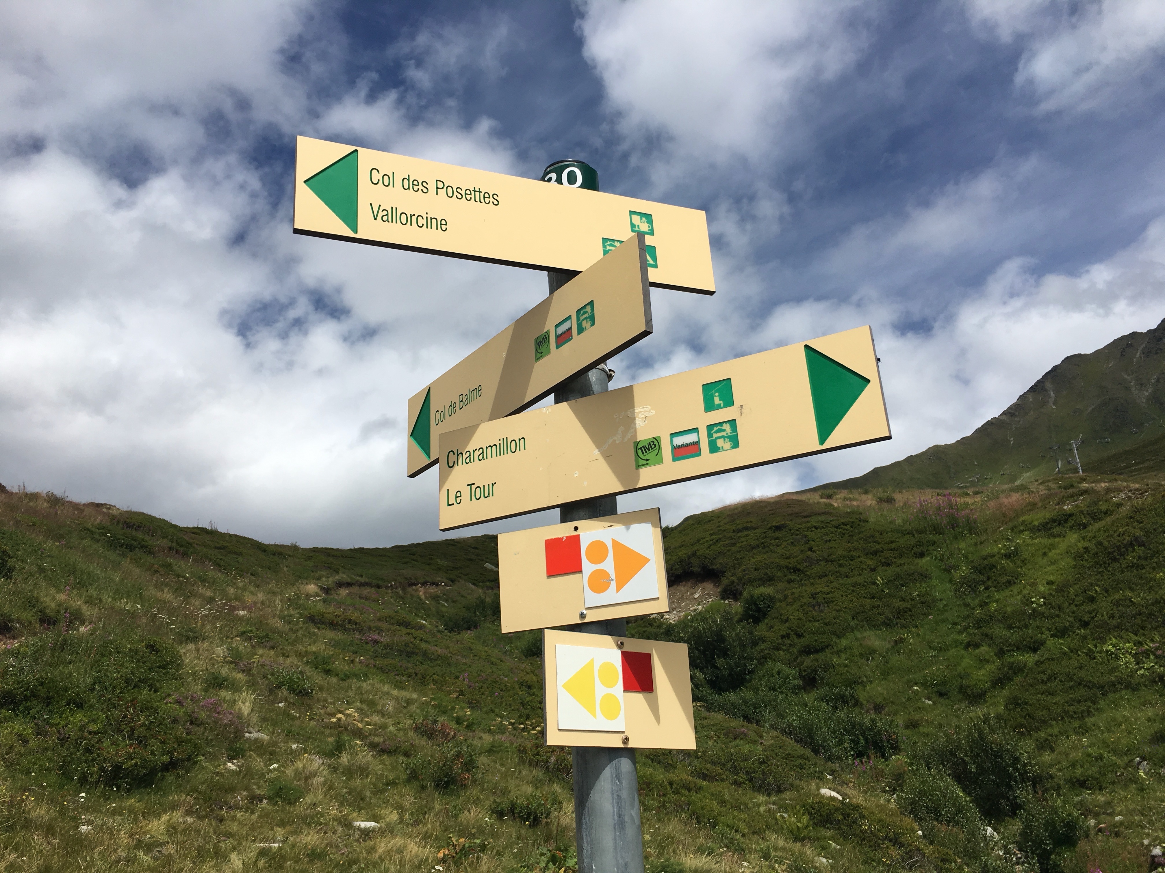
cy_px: 436
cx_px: 582
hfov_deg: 61.7
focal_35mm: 29
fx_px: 976
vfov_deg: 48.2
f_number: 2.2
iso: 25
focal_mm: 4.15
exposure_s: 1/3344
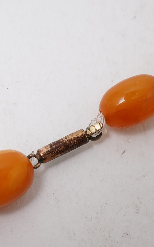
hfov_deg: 17.1
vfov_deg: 27.1
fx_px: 511
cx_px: 63
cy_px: 131
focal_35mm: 76
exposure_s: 1/125
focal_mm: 30
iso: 400
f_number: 18
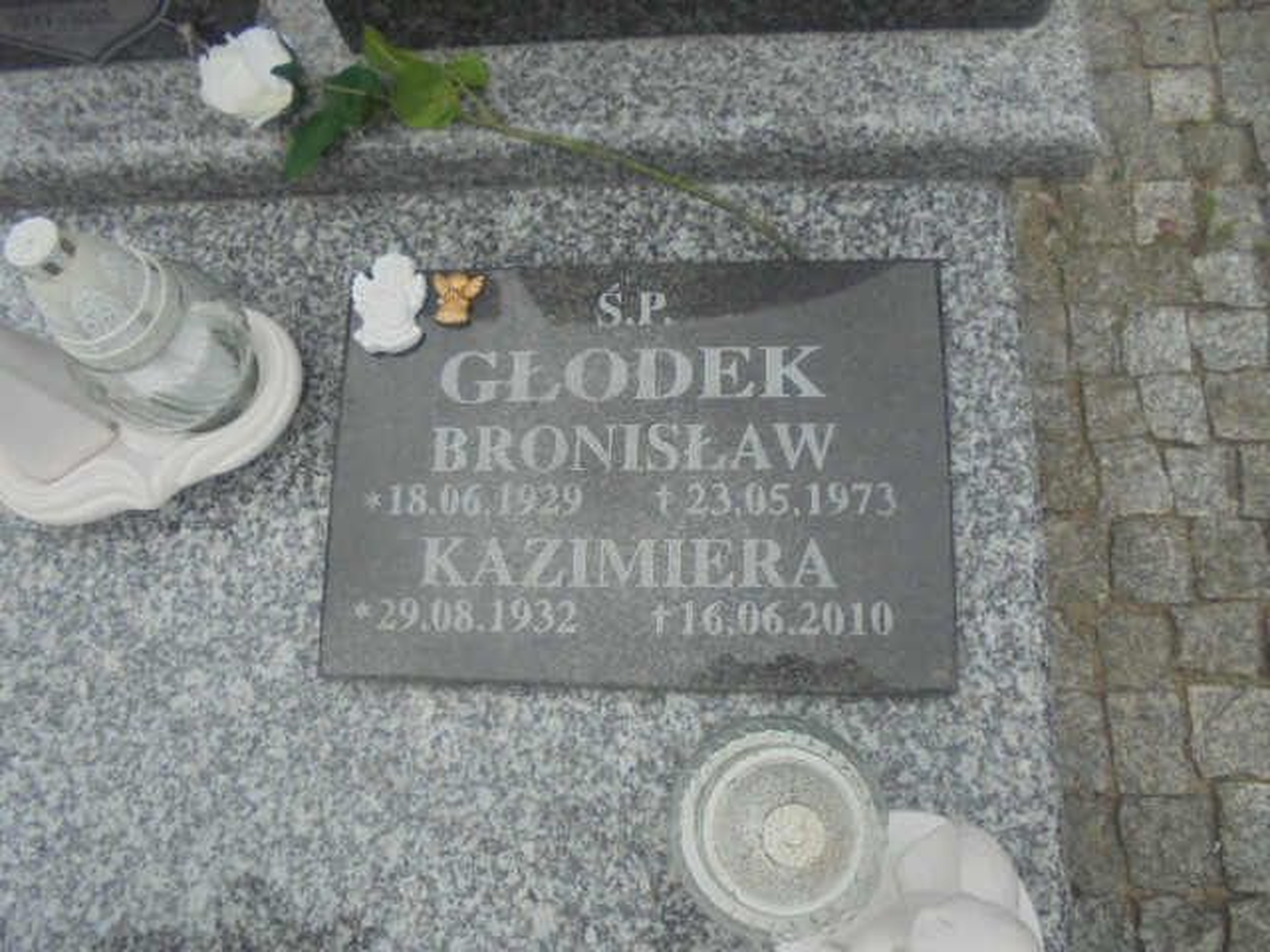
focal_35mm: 26
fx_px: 954
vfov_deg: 53.1
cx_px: 635
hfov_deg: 67.3
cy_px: 476
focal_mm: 4.6
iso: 100
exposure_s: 1/400
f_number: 3.5
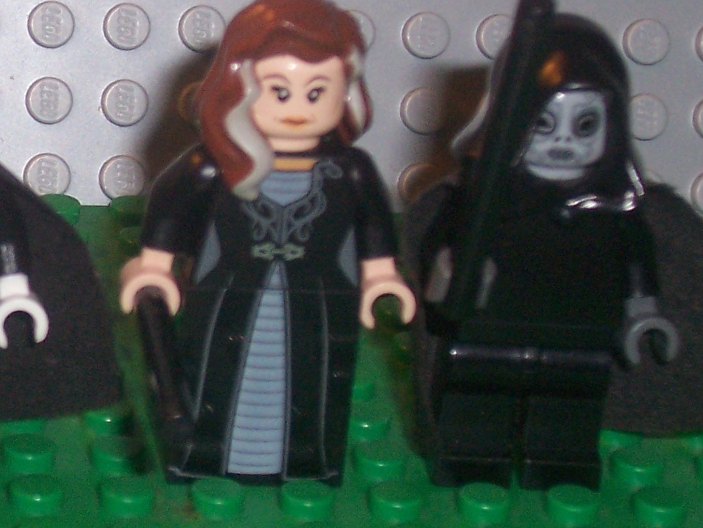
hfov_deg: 11.3
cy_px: 188
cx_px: -141
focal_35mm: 172
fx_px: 3494
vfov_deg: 8.6
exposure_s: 1/90
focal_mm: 10.8
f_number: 4
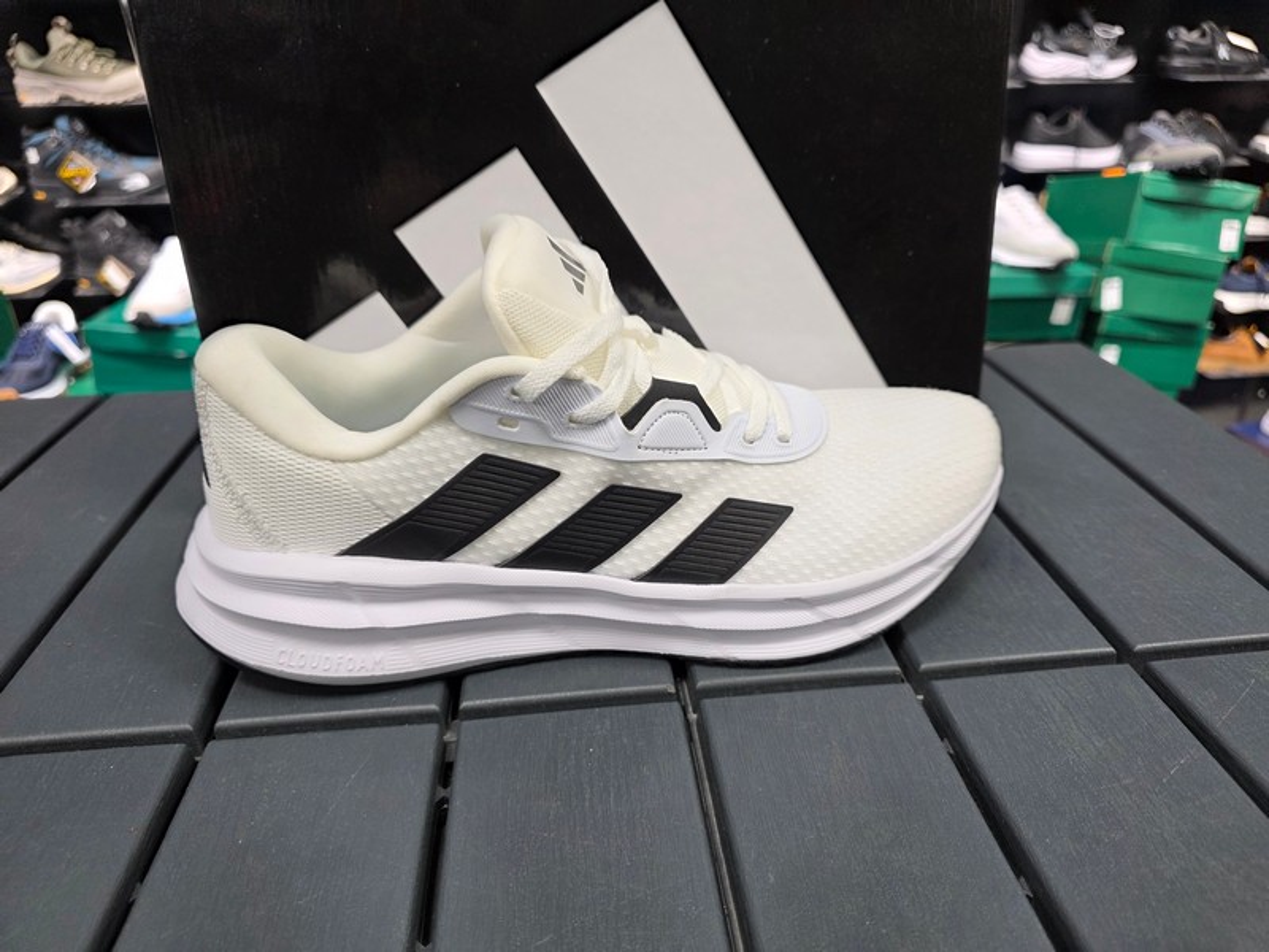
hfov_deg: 73.9
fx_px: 843
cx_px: 634
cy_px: 476
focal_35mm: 23
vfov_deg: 58.9
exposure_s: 1/100
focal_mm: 6.3
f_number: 1.7
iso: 125
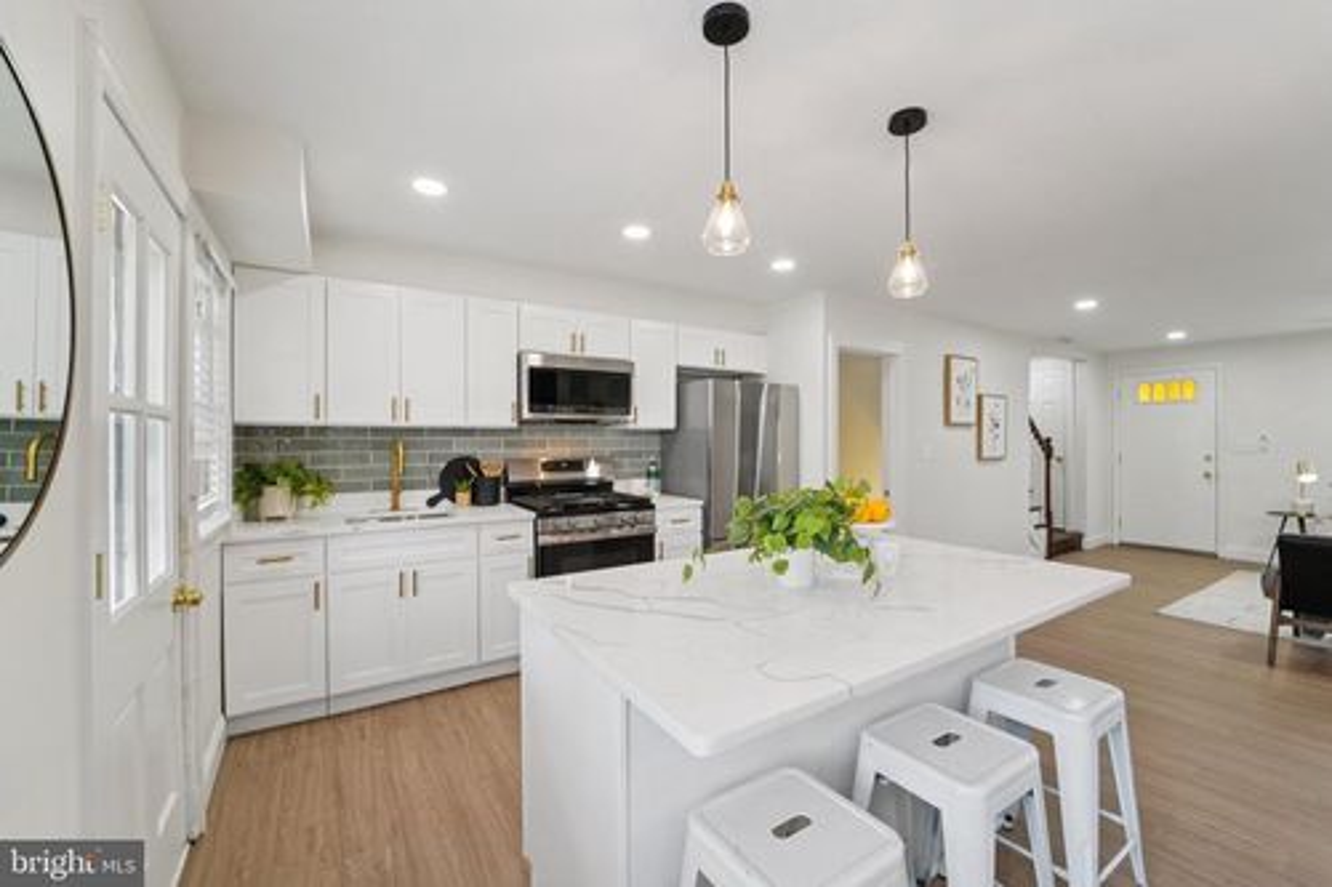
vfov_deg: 81.2
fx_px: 518
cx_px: 666
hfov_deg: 104.3
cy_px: 444
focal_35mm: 14
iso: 400
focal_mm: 14
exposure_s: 1/30
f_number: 8
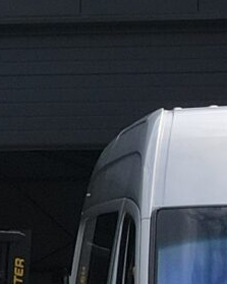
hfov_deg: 7.0
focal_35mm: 215
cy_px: 344
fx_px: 1807
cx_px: -203
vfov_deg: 8.9
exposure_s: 1/1000
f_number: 2.8
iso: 100
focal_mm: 4.5
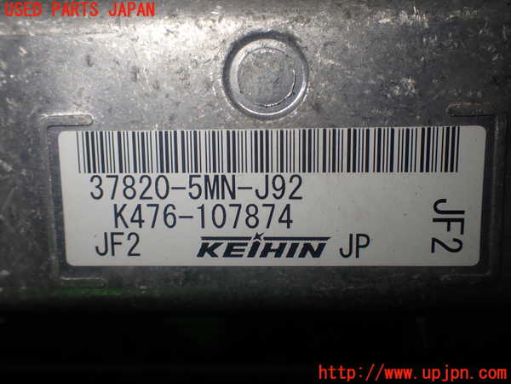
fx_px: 531
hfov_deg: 51.4
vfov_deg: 39.7
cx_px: 256
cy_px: 192
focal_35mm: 36
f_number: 3.5
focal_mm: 6.37
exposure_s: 1/80
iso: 100
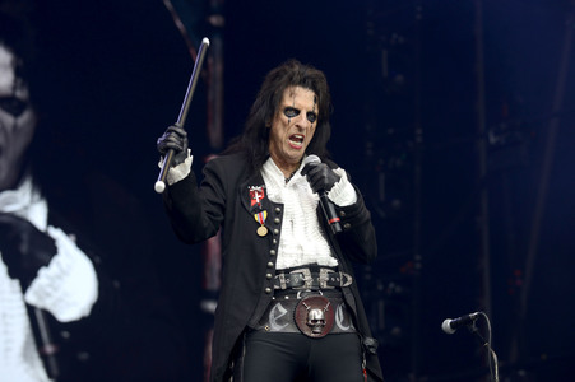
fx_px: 1995
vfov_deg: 11.0
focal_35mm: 125
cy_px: 191
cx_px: 288
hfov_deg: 16.4
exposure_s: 1/800
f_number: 5
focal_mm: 125
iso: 320
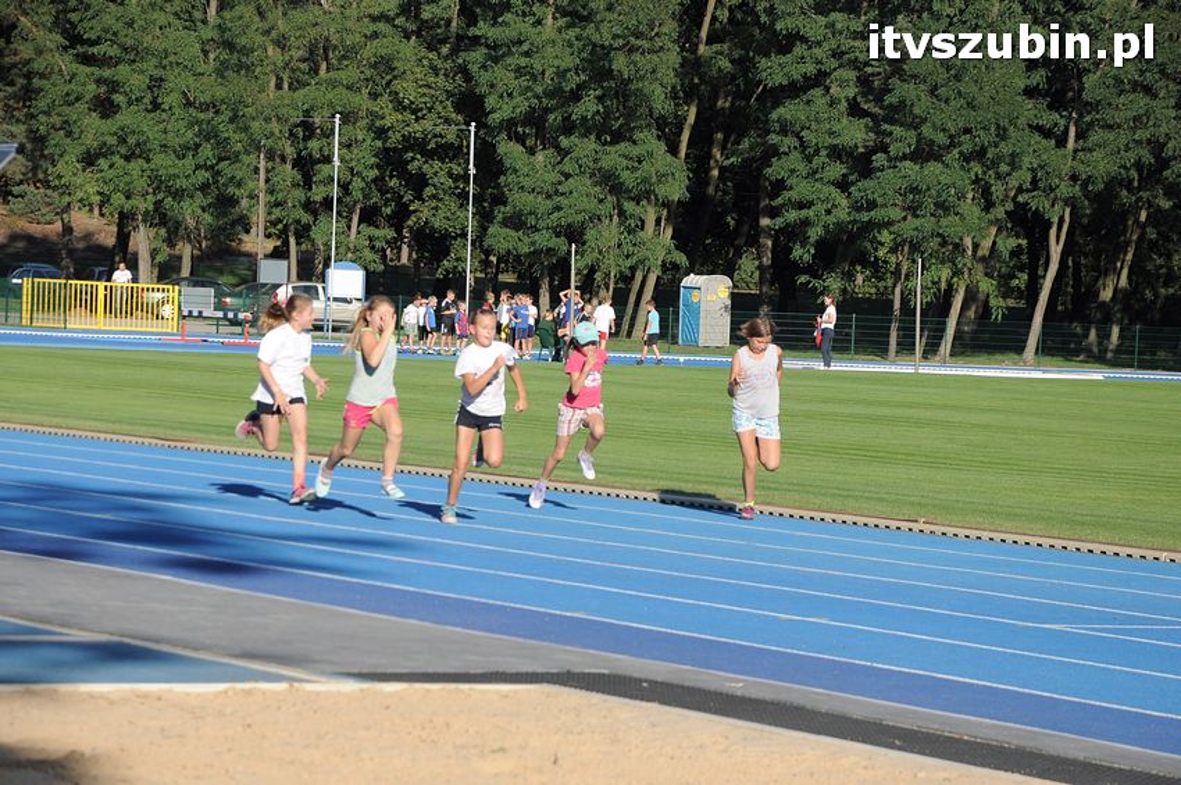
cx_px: 590
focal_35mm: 158
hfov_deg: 13.1
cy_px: 392
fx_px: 5162
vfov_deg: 8.7
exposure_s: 1/1000
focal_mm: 105
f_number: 9
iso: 500
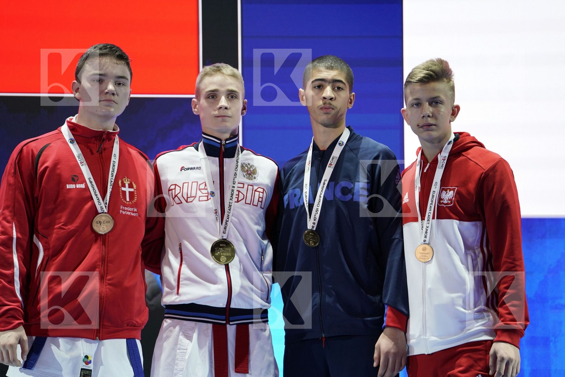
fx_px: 2919
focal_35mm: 186
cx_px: 282
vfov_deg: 7.4
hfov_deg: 11.1
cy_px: 188
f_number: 2.8
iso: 500
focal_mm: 186
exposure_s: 1/250
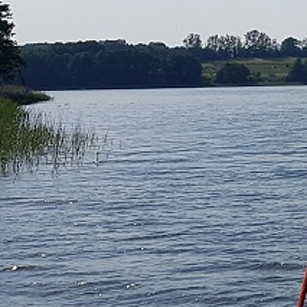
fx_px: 1084
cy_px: 81
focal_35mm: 108
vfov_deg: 16.1
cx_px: 654
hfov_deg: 13.4
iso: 50
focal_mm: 4.2
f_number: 1.7
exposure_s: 1/4720
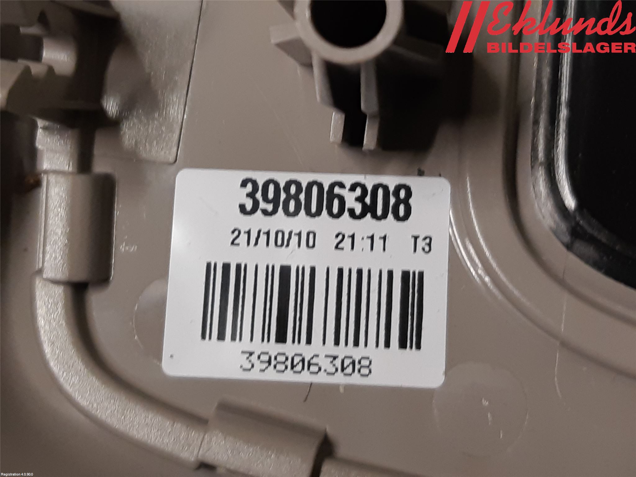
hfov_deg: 67.3
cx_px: 318
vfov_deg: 53.1
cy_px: 238
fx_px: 478
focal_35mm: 26
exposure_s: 1/50
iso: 125
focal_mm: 3.93
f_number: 1.7
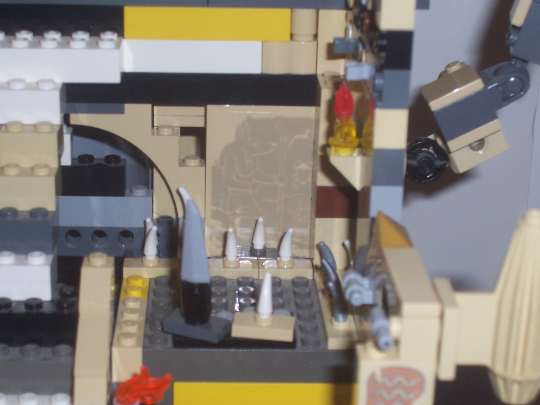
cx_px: 270
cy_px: 202
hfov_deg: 23.8
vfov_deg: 18.0
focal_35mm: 82
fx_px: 1279
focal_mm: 13.5
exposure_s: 1/90
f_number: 4.1
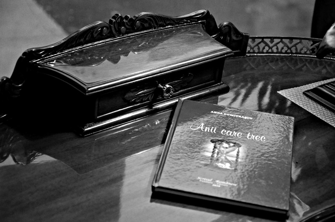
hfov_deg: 19.5
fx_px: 976
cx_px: 168
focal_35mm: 105
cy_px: 111
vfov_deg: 13.0
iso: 2000
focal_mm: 70
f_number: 5.6
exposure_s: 1/100
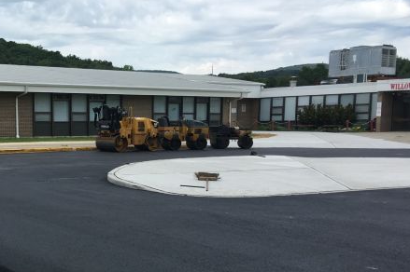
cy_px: 216
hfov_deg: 35.3
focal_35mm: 55
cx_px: 90
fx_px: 626
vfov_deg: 24.2
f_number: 2.2
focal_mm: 4.15
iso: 25
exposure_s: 1/1131
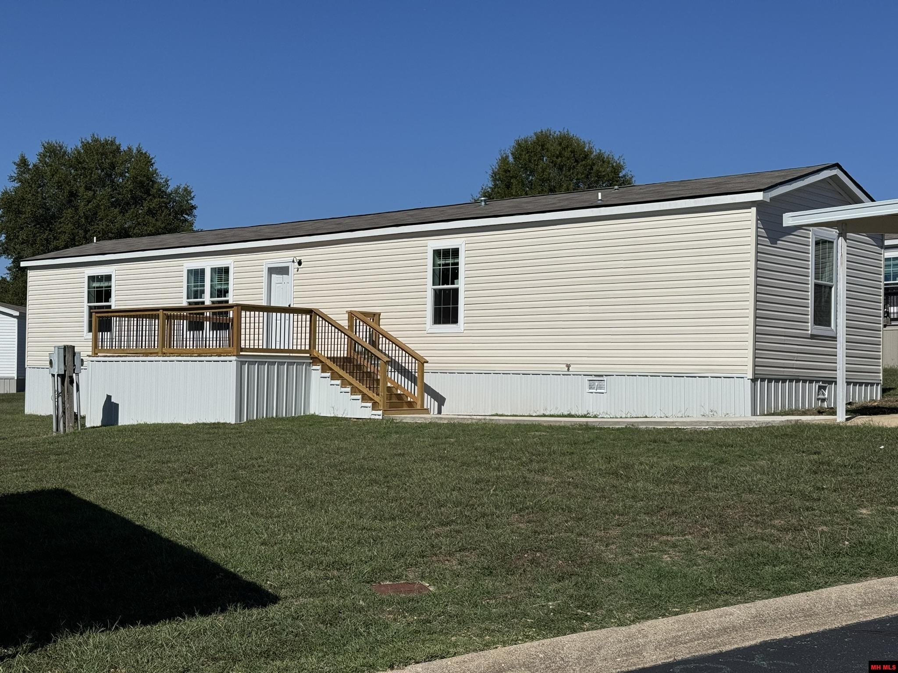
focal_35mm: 48
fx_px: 1245
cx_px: 449
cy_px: 336
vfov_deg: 30.3
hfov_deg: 39.7
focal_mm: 6.76
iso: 64
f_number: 1.78
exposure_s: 1/15385
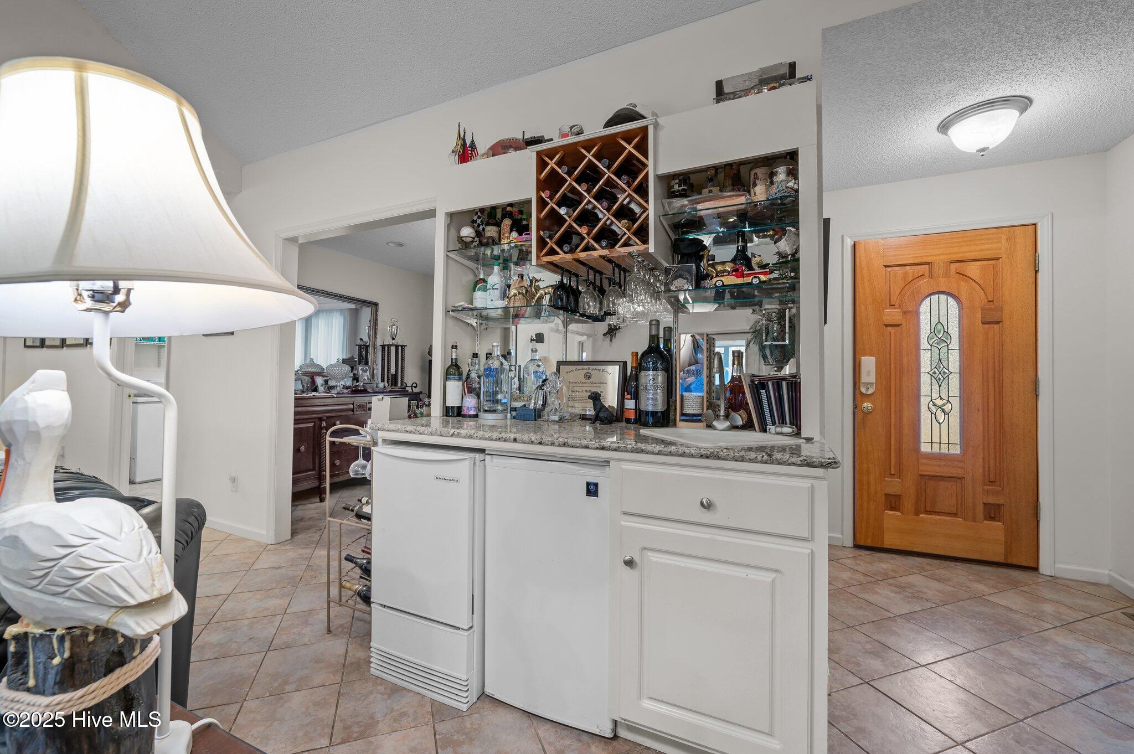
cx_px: 567
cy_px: 377
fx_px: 441
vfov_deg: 81.1
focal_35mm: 14
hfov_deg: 104.3
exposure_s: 1
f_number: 8
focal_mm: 14
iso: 250
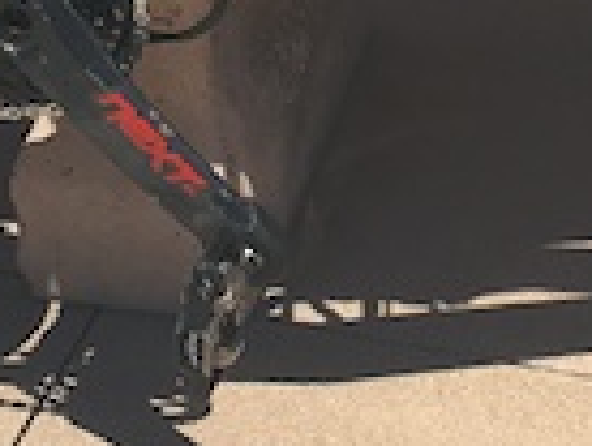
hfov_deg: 11.7
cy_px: -292
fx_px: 2878
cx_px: 519
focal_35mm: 168
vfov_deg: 8.6
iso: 25
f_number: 2.2
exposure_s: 1/1789
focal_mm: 4.15
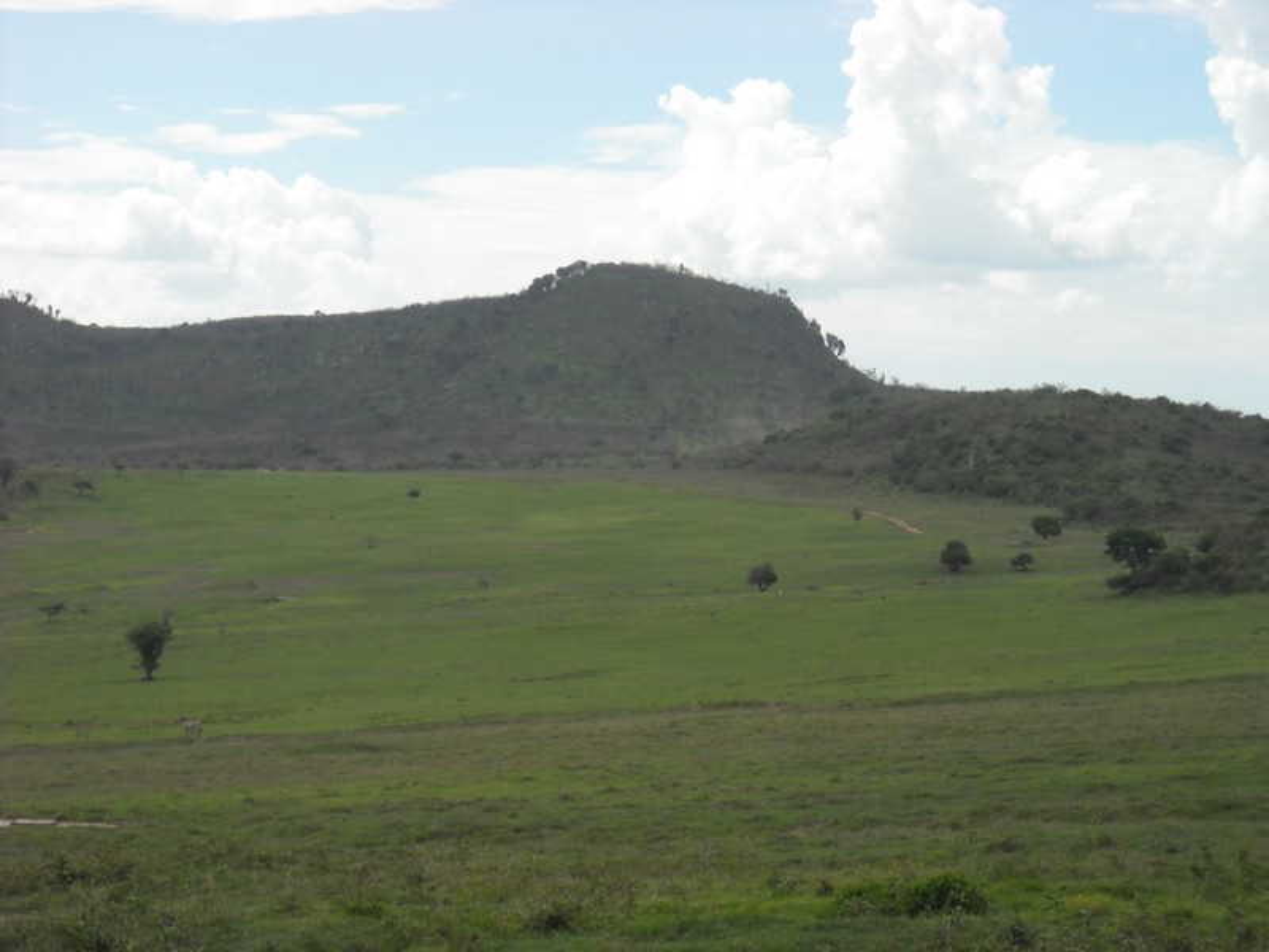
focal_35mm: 105
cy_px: 476
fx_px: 3849
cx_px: 634
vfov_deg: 14.1
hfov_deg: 18.7
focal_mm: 17.1
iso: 64
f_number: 4.7
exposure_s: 1/384
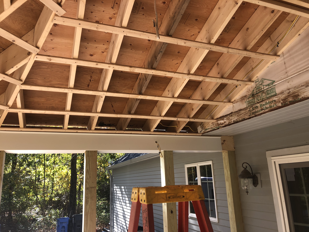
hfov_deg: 63.4
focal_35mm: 28
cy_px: 116
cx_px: 154
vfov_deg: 49.7
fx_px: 250
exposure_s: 1/164
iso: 20
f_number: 1.8
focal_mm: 3.99
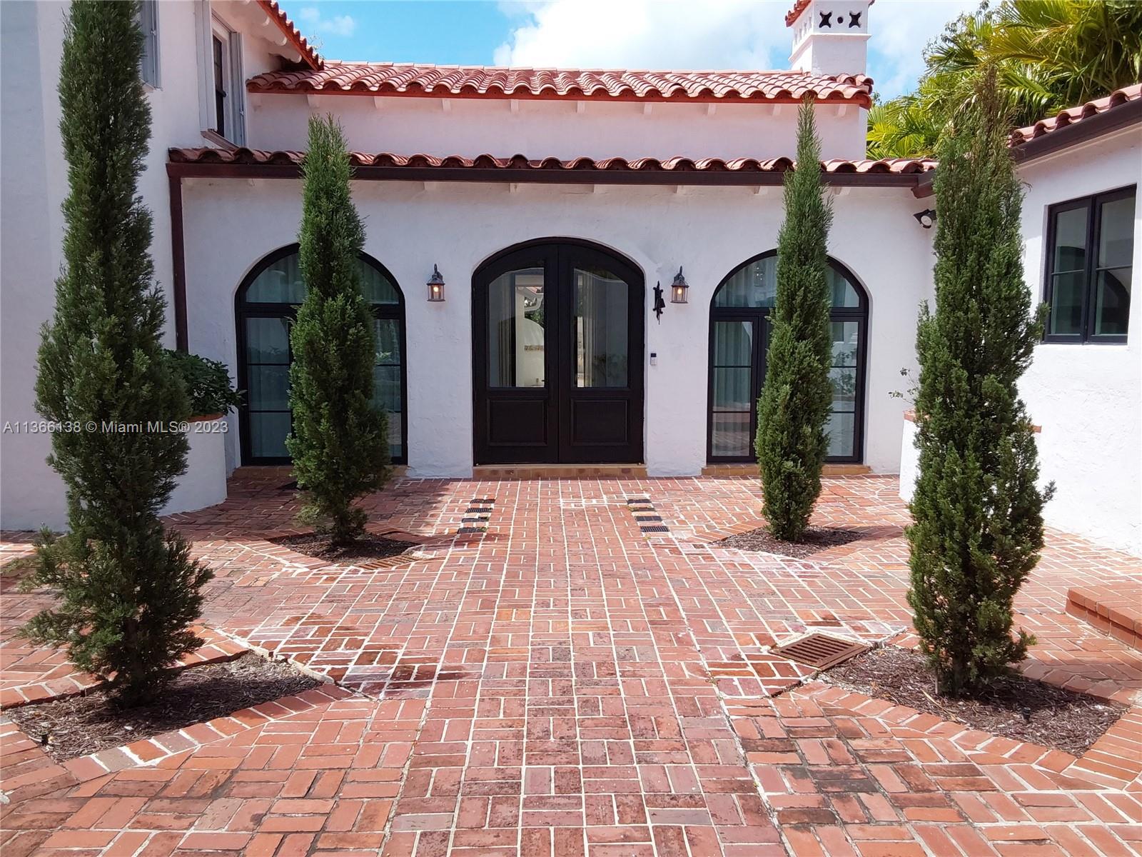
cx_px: 571
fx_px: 924
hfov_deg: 63.4
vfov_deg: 49.7
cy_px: 428
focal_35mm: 28
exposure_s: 1/1506
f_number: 1.9
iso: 50
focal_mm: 2.91
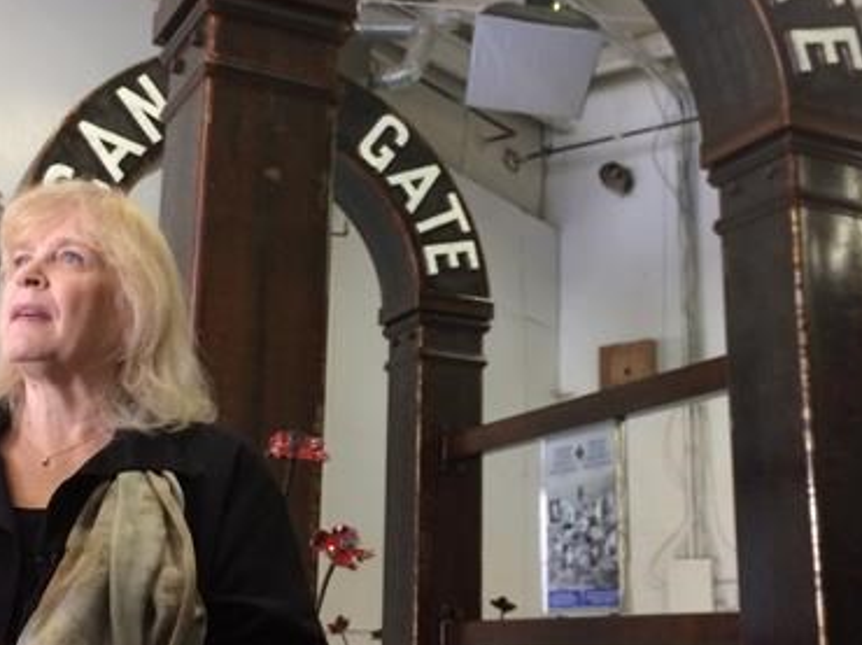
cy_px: 282
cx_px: 412
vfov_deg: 28.5
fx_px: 1269
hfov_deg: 37.5
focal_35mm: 51
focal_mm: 4.15
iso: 100
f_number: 2.2
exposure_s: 1/30
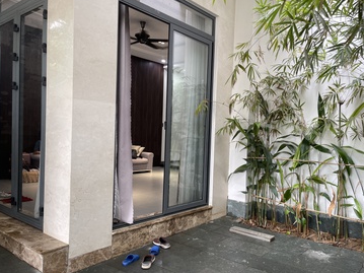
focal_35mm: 29
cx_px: 196
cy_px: 145
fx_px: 305
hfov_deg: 61.6
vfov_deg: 48.2
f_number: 1.6
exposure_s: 1/97
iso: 125
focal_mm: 5.1
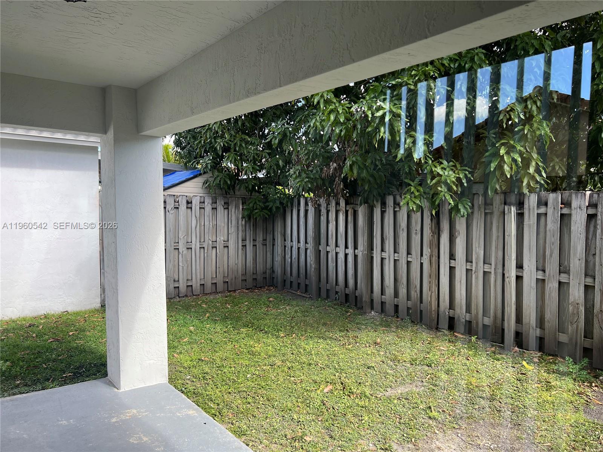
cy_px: 226
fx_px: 453
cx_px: 302
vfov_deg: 53.1
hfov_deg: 67.3
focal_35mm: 26
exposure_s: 1/389
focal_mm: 5.7
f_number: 1.5
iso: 50
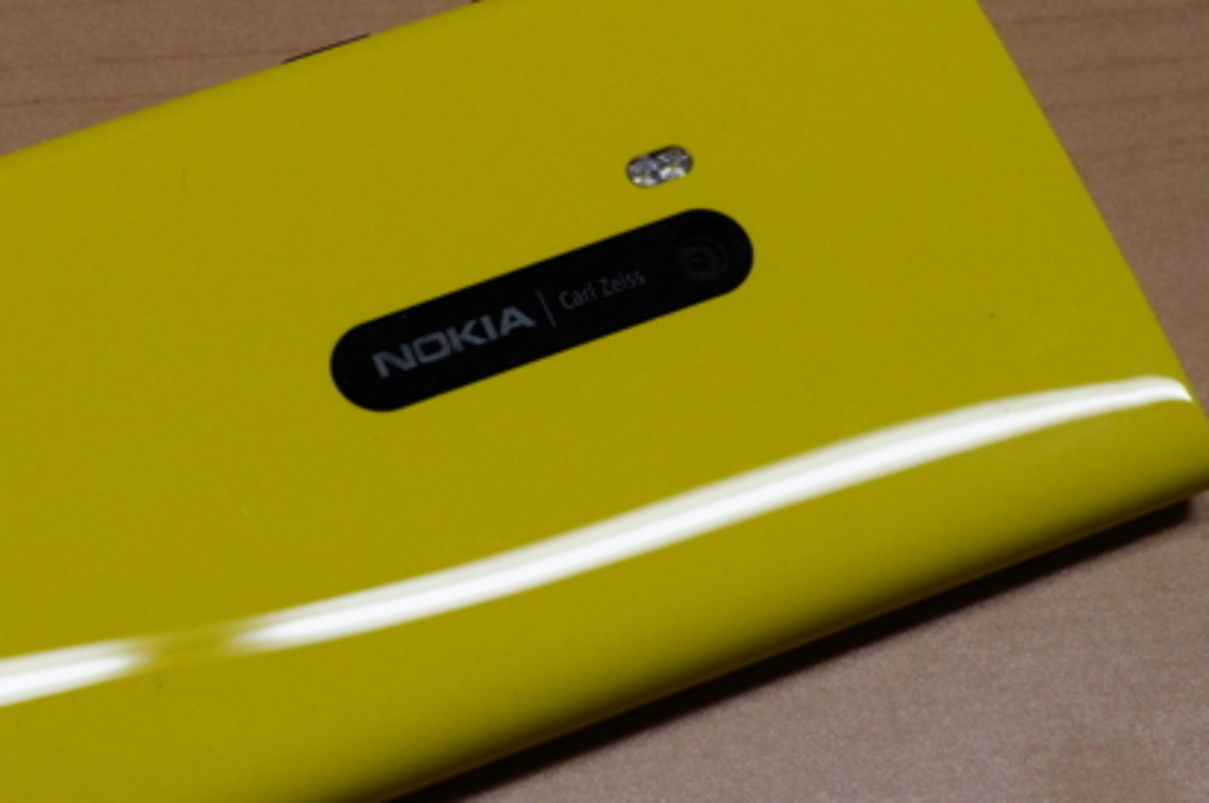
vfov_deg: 16.8
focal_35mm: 81
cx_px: 379
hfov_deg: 24.9
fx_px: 2717
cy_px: 402
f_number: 8
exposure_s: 1/160
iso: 1600
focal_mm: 35
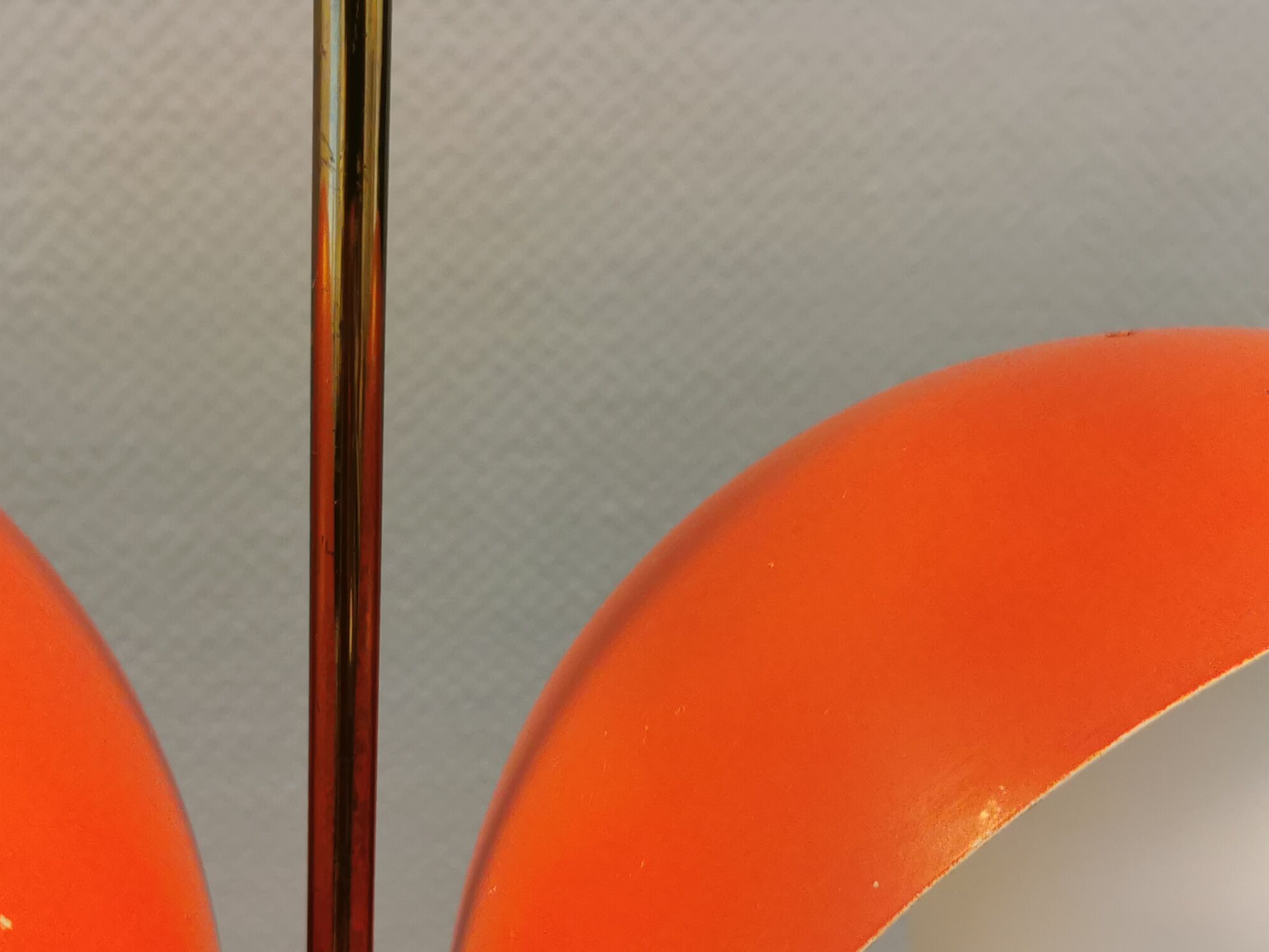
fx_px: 1797
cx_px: 508
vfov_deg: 29.4
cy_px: 658
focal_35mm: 49
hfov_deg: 38.7
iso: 160
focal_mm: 5.56
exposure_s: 1/60
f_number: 1.6
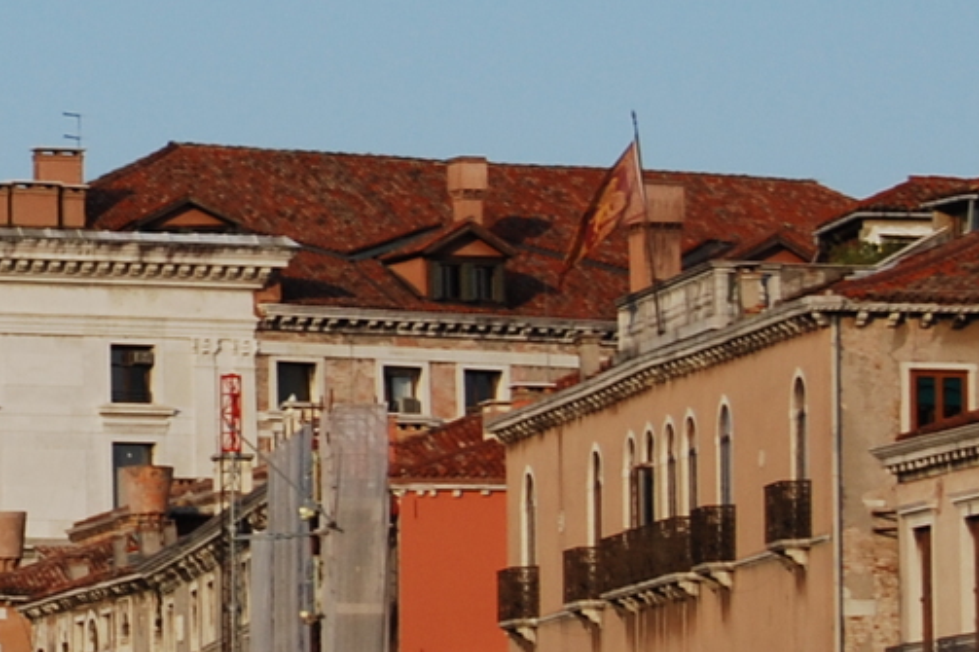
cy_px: -6
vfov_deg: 3.3
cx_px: -658
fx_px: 11159
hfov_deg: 5.0
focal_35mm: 410
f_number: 8
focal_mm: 55
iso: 100
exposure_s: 1/250
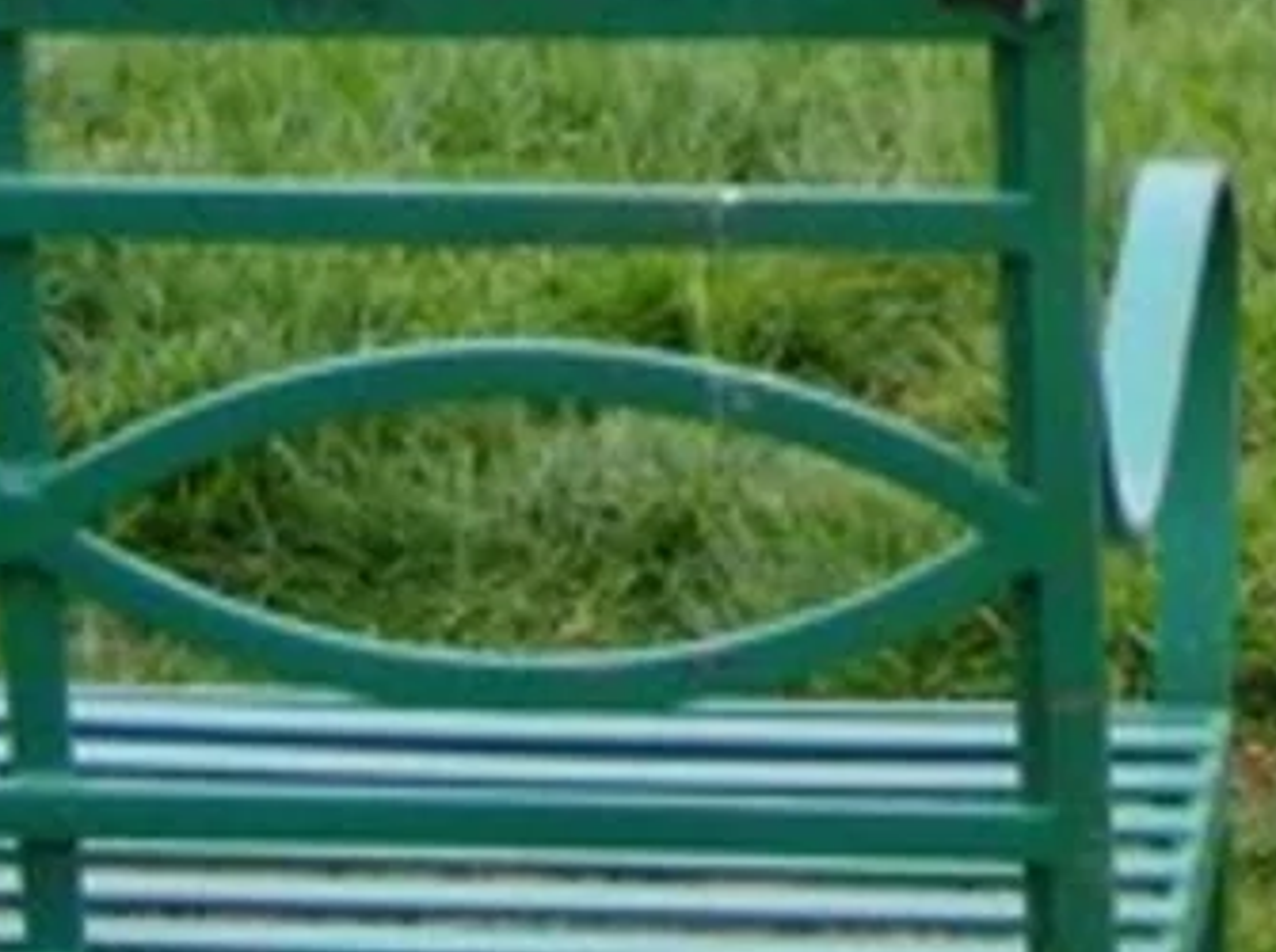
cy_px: -1036
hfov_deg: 9.7
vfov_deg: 7.1
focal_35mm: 199
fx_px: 7322
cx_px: 1792
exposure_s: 1/349
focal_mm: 7.7
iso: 100
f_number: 3.1
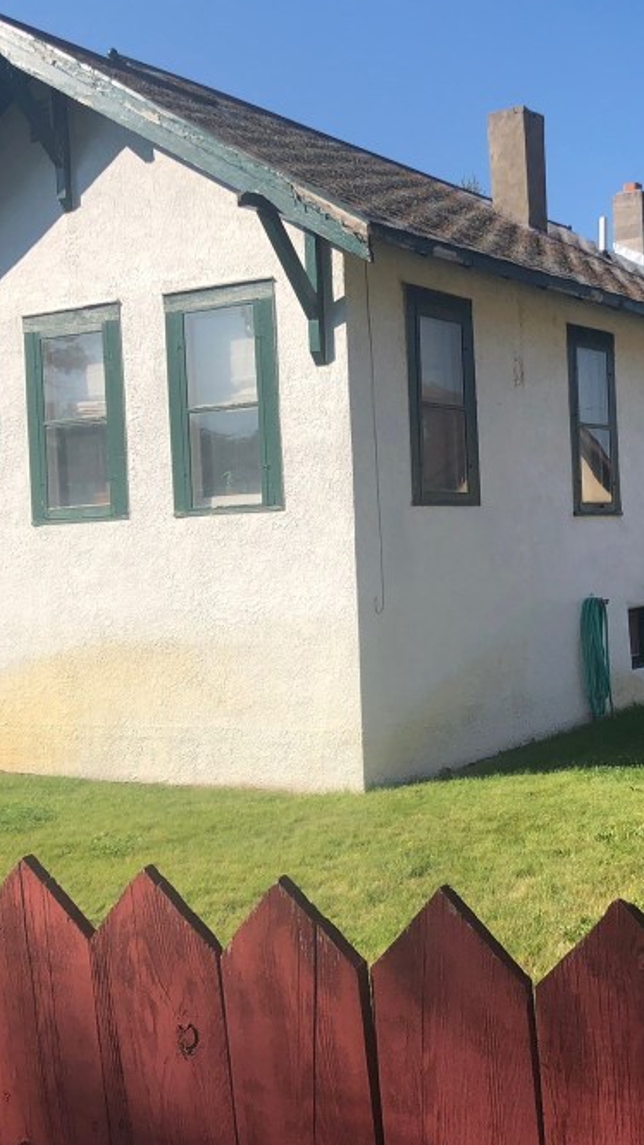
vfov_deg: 43.7
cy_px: 554
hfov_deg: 25.0
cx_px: 506
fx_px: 1427
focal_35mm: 47
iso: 20
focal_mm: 3.99
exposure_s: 1/1919
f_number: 1.8
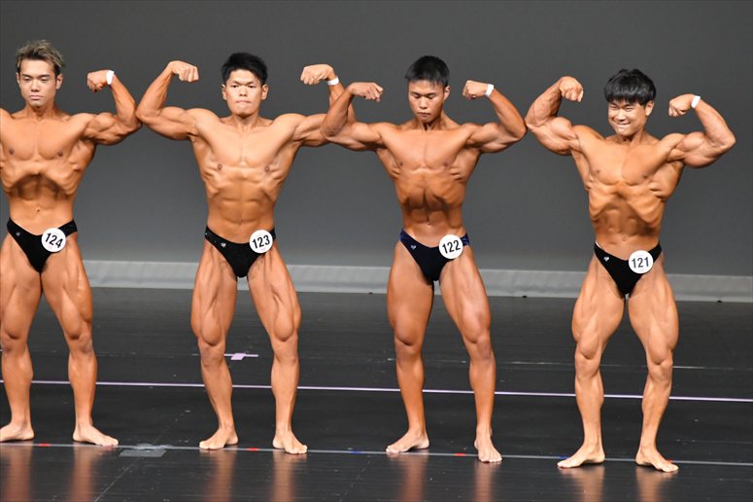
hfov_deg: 6.5
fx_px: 6586
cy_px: 251
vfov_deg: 4.4
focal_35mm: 315
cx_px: 376
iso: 5000
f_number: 5.6
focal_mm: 210
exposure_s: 1/400
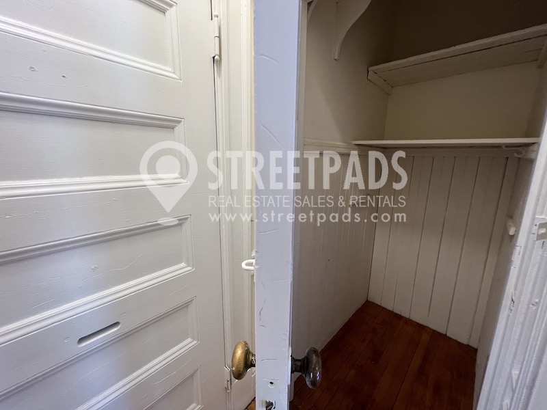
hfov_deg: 106.2
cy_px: 205
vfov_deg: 89.9
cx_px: 274
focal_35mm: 13
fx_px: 205
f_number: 1.8
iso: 125
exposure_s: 1/60
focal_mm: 1.57
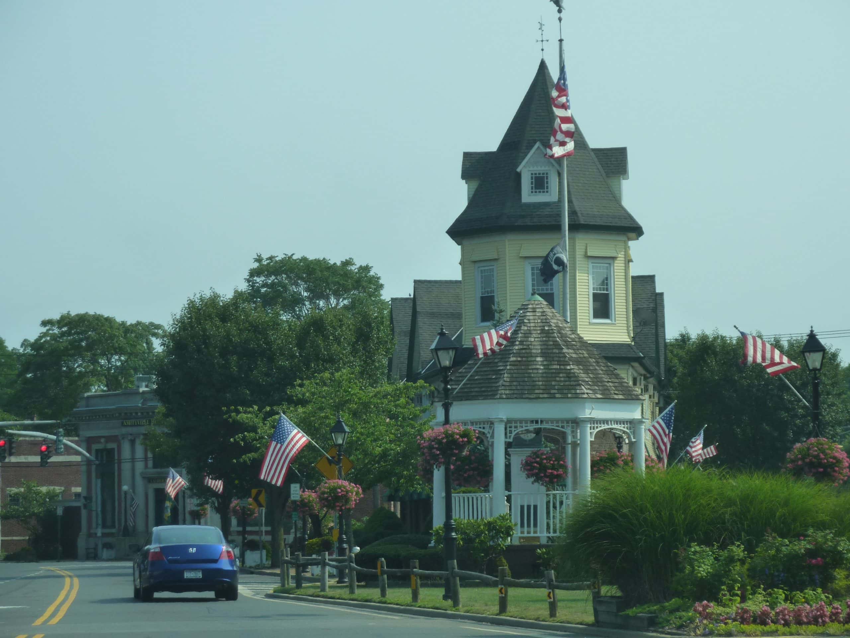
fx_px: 3143
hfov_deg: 15.4
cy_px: 319
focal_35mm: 128
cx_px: 425
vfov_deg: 11.6
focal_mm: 21
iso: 125
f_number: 5
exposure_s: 1/500
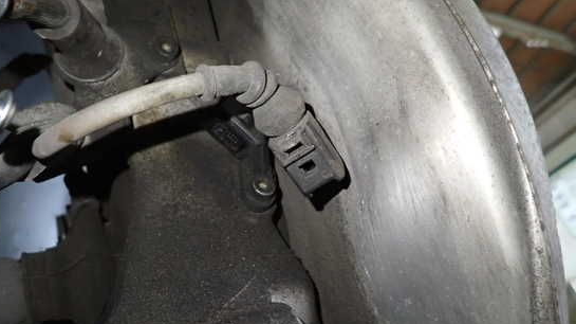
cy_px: 169
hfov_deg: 64.3
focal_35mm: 30
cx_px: 284
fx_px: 458
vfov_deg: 38.9
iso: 400
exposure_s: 1/30
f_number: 2
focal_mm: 4.5
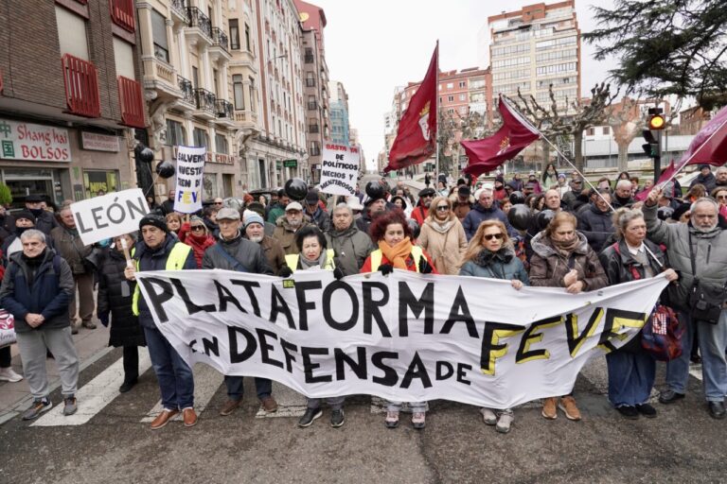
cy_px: 242
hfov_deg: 73.7
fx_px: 485
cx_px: 364
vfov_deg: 53.1
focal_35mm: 24
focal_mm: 24
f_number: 10
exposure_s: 1/250
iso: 1000
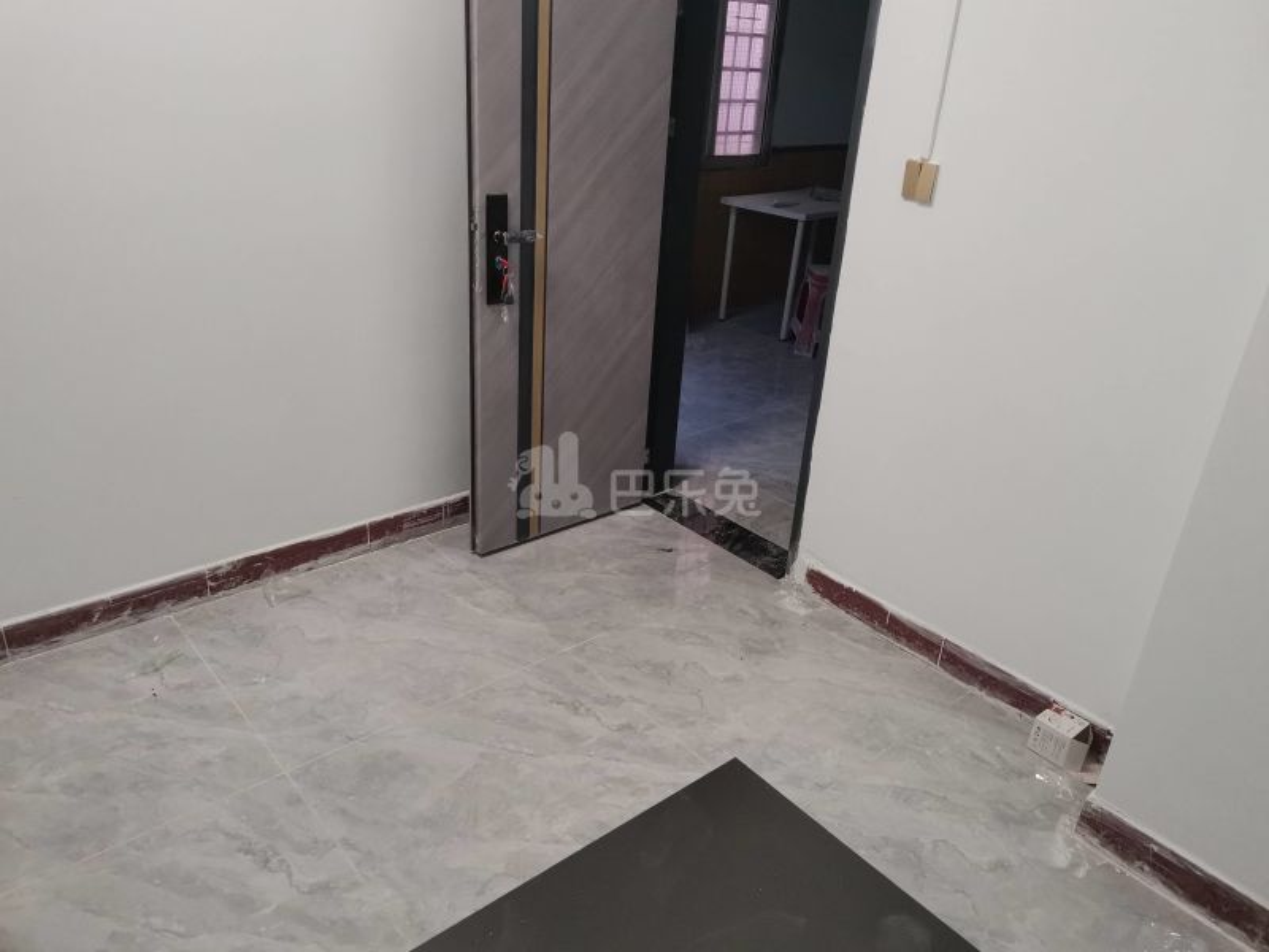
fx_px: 953
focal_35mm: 26
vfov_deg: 53.1
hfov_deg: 67.3
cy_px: 476
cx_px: 634
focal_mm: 4.75
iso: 320
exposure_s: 1/50
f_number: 1.8
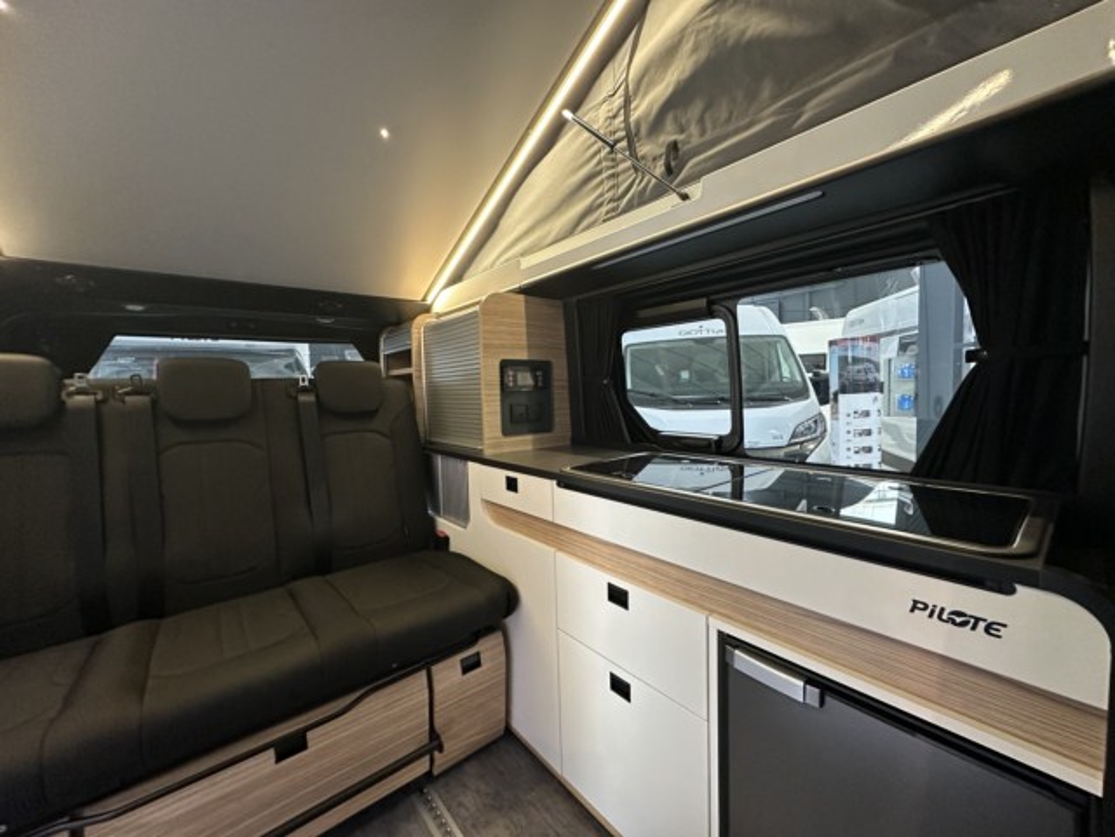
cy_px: 418
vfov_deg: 85.7
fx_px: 451
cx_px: 558
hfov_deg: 102.1
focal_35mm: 14
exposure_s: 1/50
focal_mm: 2.22
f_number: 2.2
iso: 640
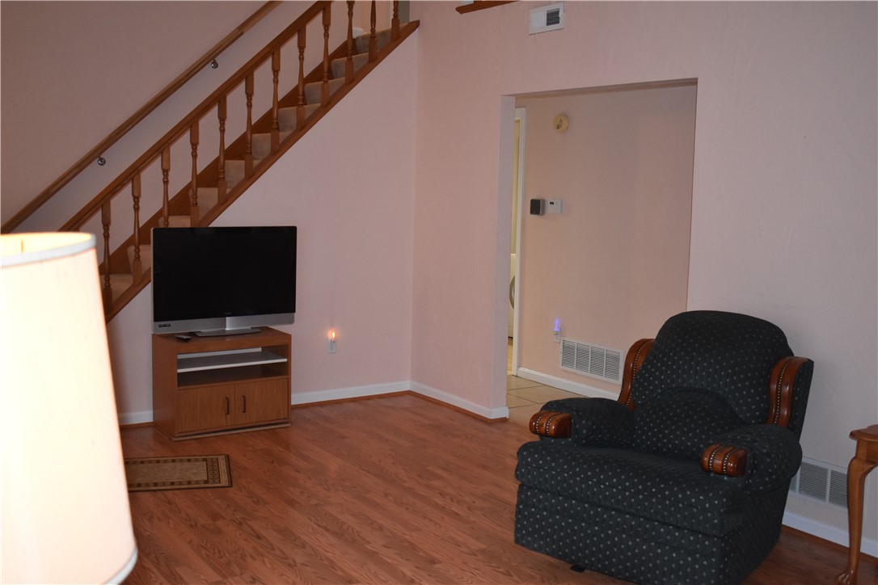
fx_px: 915
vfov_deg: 35.5
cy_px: 292
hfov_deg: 51.3
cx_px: 439
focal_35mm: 38
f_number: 4
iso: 1600
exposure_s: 1/125
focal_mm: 25
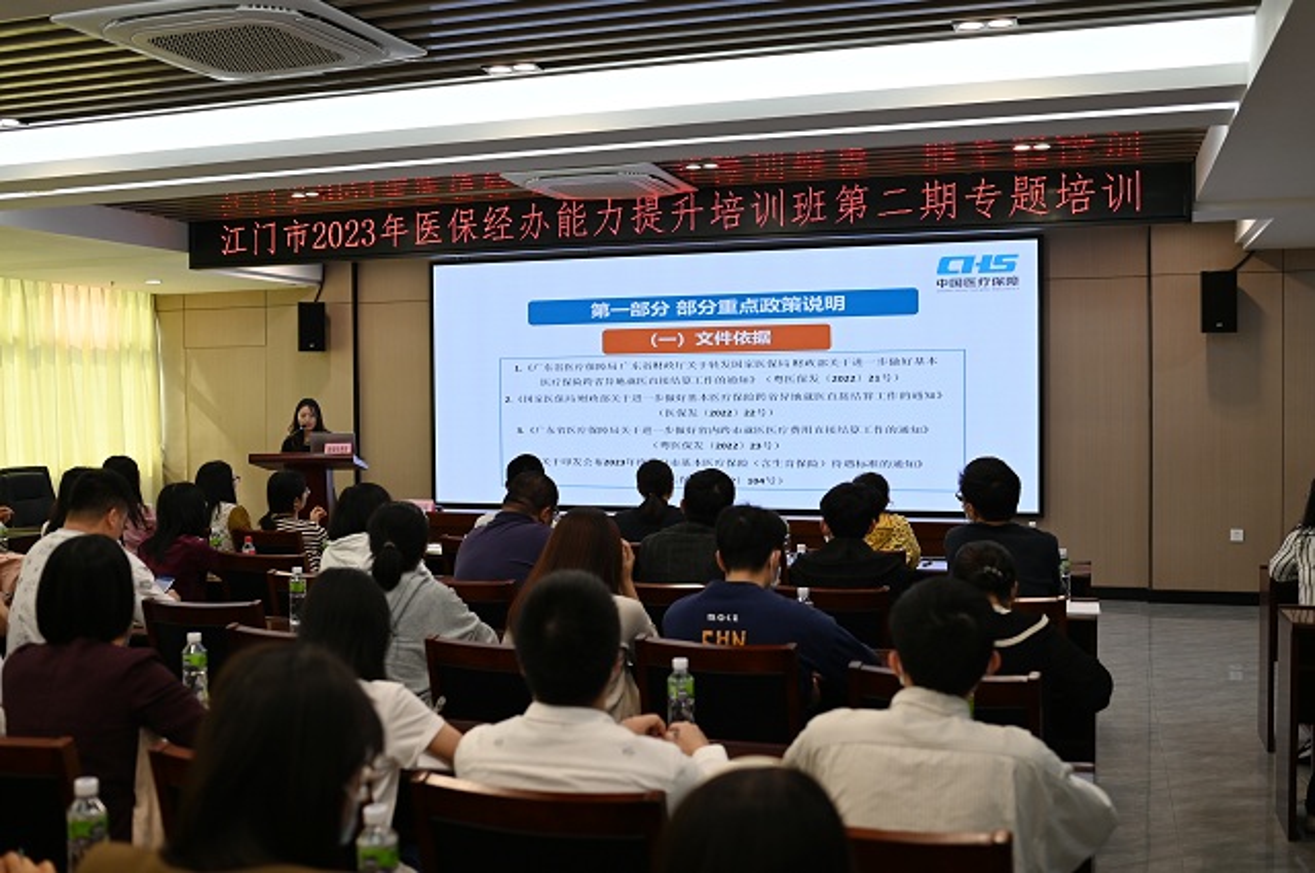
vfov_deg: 37.8
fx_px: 1277
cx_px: 658
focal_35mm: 35
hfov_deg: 54.5
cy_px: 436
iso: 400
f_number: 2.8
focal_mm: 35
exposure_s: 1/200
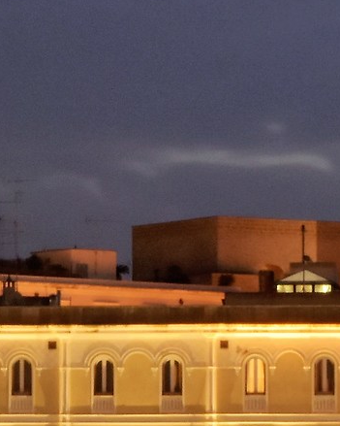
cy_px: 238
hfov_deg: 3.5
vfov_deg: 4.3
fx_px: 5612
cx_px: 73
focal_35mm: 446
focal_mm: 58
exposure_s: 10
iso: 800
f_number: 22
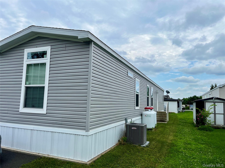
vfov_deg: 53.1
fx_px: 169
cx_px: 112
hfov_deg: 67.3
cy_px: 84
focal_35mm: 26
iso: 50
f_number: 1.6
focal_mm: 5.1
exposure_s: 1/5076
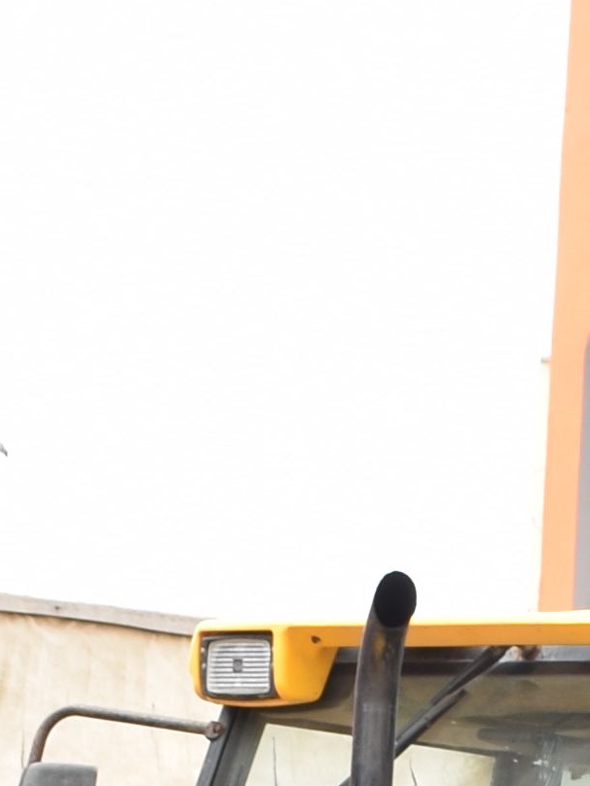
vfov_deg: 7.4
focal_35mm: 257
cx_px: 816
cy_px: 1624
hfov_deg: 5.7
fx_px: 5840
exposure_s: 1/125
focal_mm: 24
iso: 100
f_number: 5.6
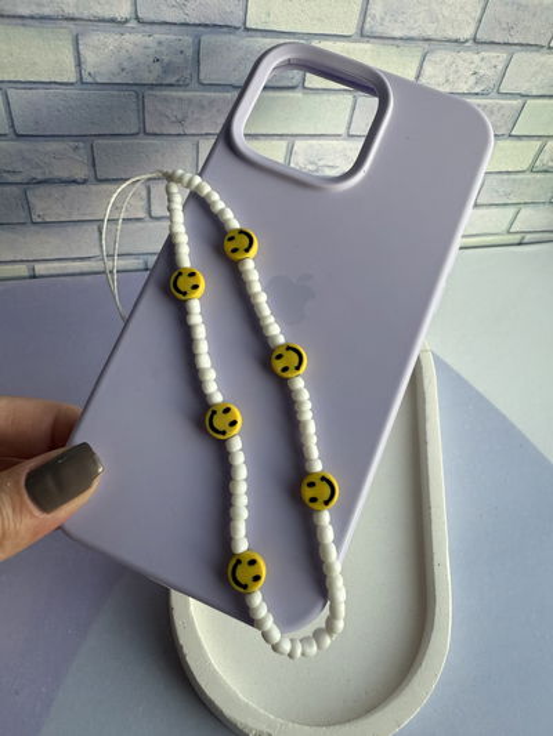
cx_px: 276
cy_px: 368
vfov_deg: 71.6
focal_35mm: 24
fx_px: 511
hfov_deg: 56.8
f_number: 2.2
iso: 100
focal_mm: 2.22
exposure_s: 1/99
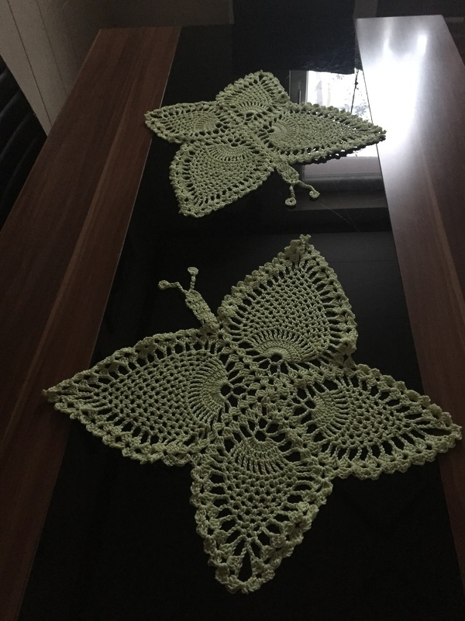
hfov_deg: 48.2
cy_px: 310
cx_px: 232
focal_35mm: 29
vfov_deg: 61.7
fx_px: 519
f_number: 2.2
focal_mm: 4.15
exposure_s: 1/17
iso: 640
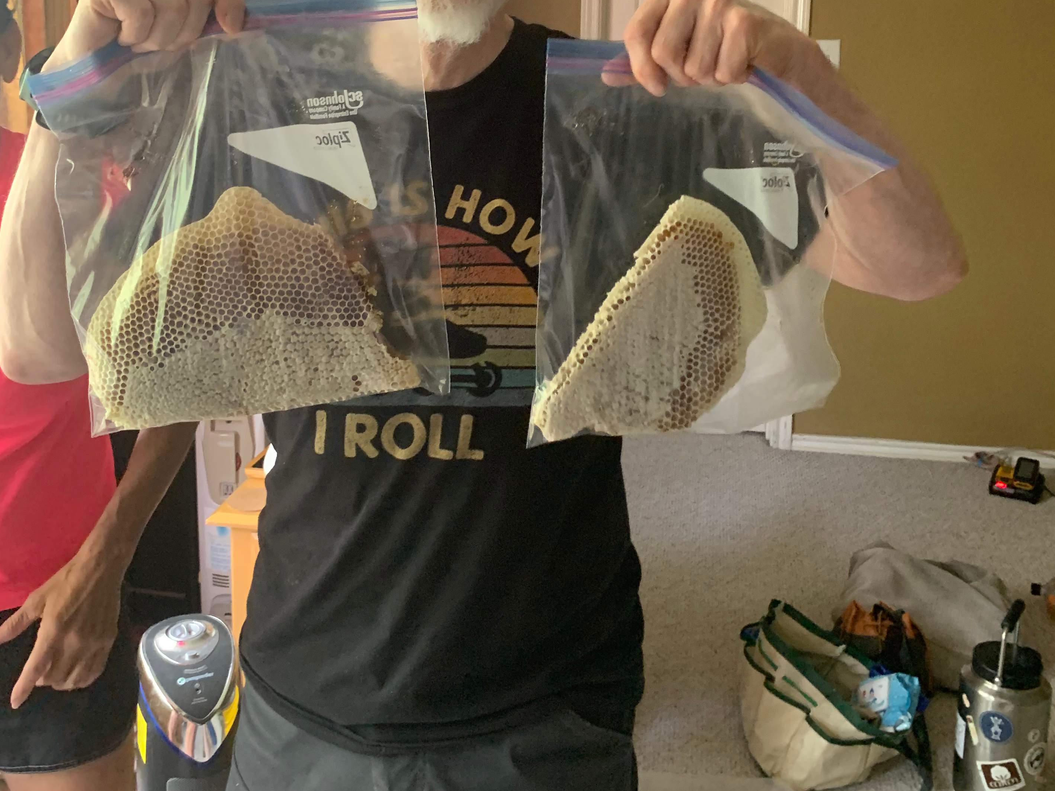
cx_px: 497
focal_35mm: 37
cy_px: 170
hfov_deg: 50.1
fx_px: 1128
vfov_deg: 37.4
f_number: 1.8
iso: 400
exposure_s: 1/44
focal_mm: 4.25
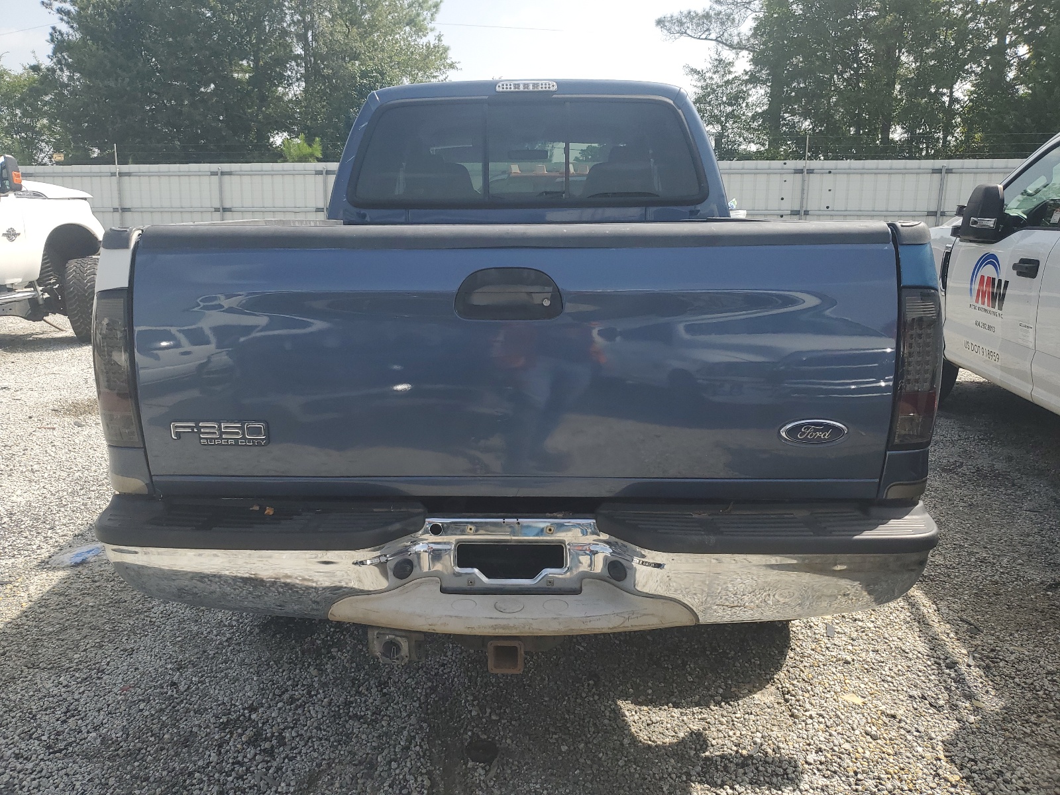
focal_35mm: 26
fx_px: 796
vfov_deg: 53.1
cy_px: 398
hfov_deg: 67.3
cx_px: 530
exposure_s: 1/2000
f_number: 1.5
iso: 50
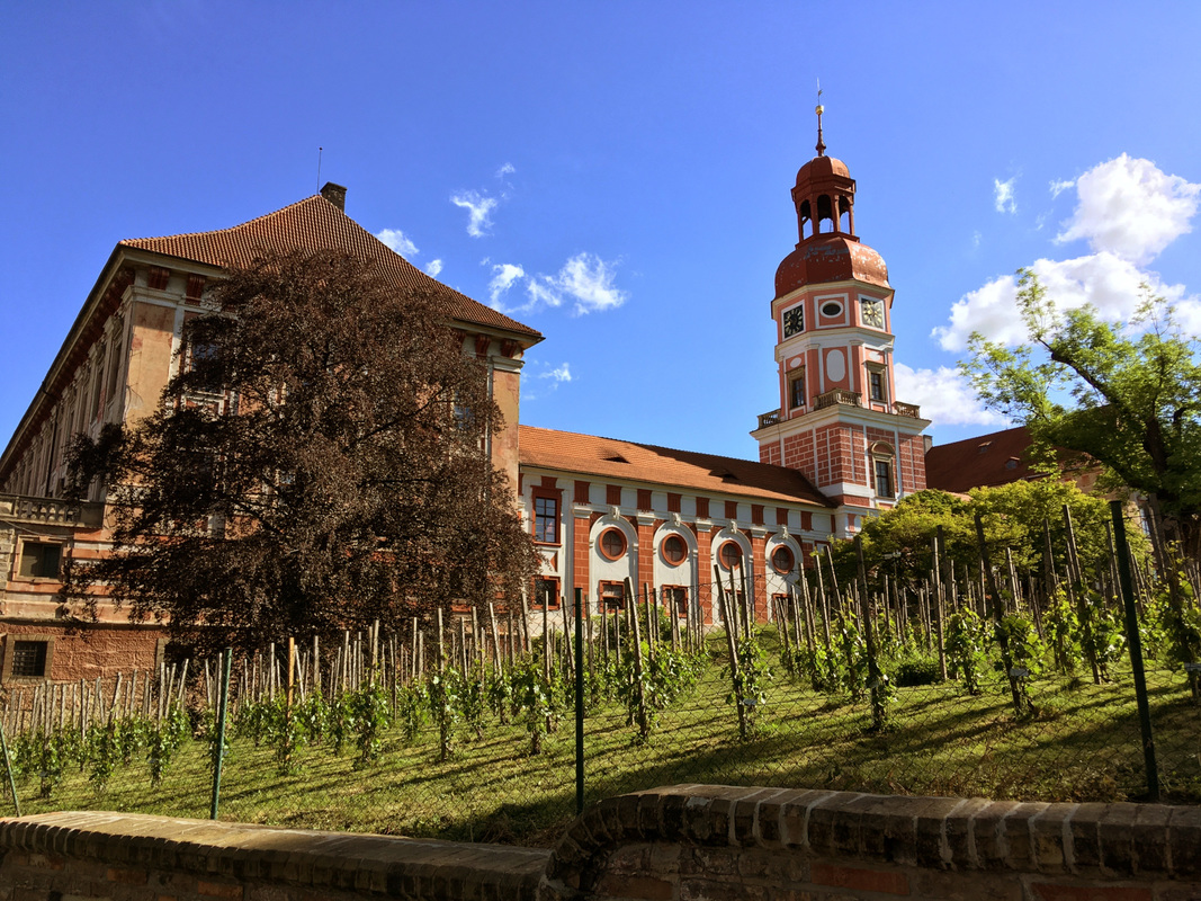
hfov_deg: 61.7
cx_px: 600
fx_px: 1006
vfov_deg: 48.2
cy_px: 450
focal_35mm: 29
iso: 25
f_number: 2.2
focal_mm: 4.15
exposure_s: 1/927
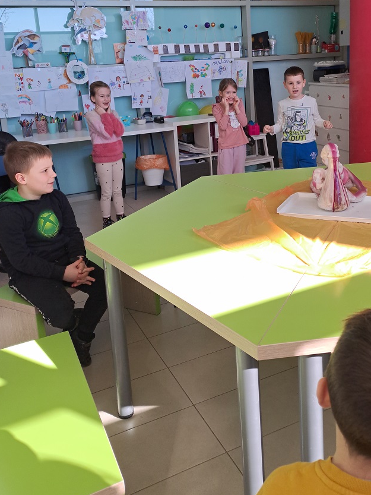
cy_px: 173
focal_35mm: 36
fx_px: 514
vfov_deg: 50.6
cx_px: 240
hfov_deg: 39.3
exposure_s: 1/138
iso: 32
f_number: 1.8
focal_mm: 4.65
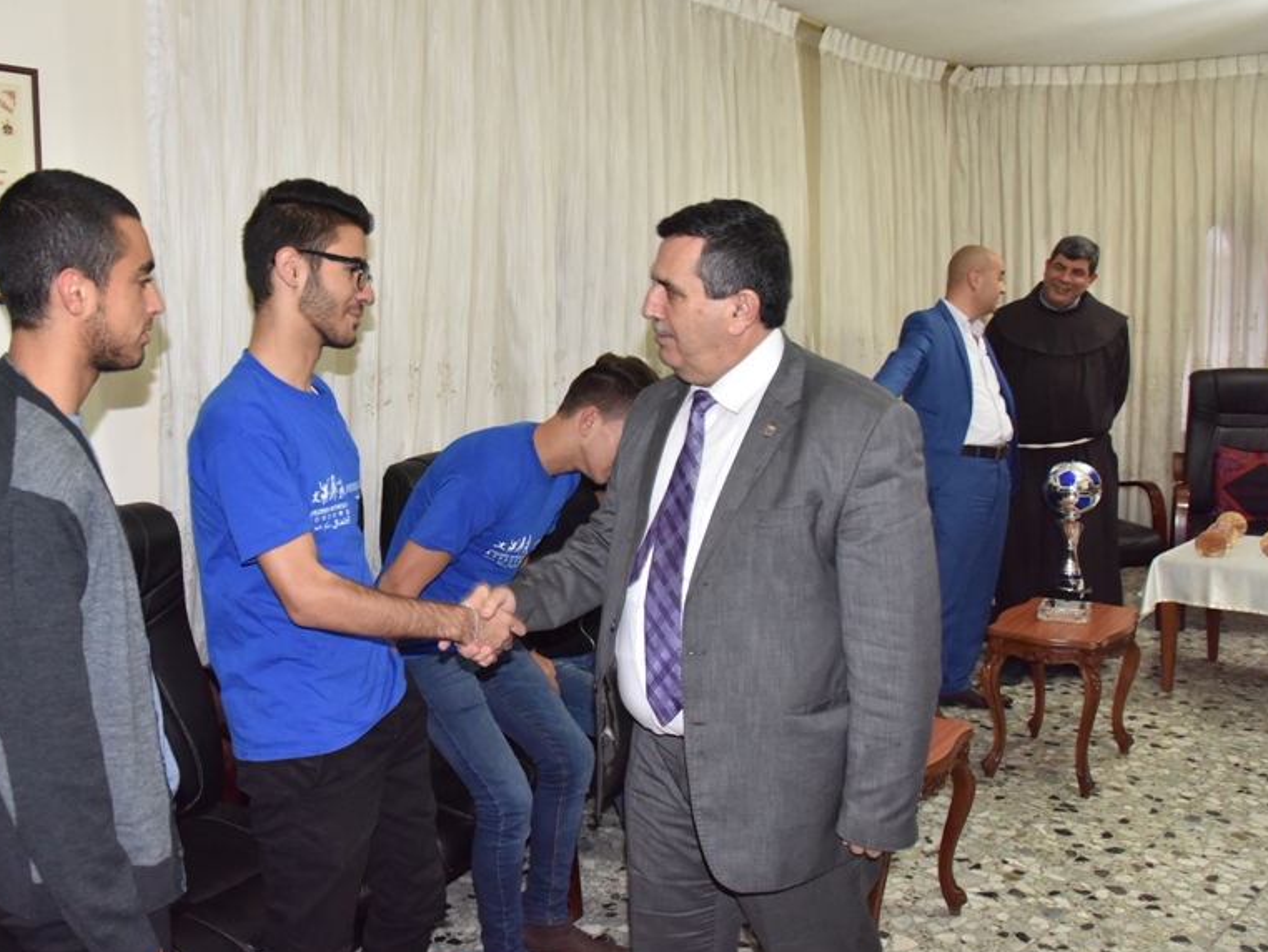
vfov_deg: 45.5
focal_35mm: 31
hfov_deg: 57.2
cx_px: 434
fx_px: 1136
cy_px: 475
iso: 2500
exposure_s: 1/60
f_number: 6.3
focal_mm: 24
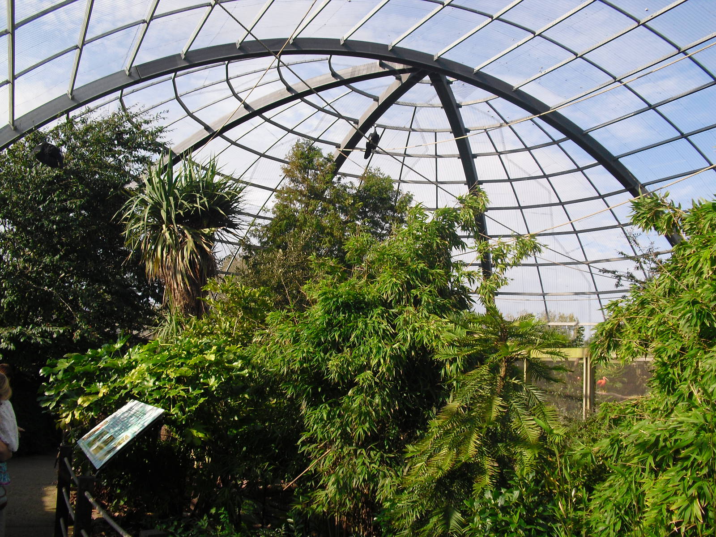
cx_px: 358
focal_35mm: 36
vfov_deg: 39.7
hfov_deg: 51.4
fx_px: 745
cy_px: 268
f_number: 7.8
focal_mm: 6.3
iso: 100
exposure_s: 1/125
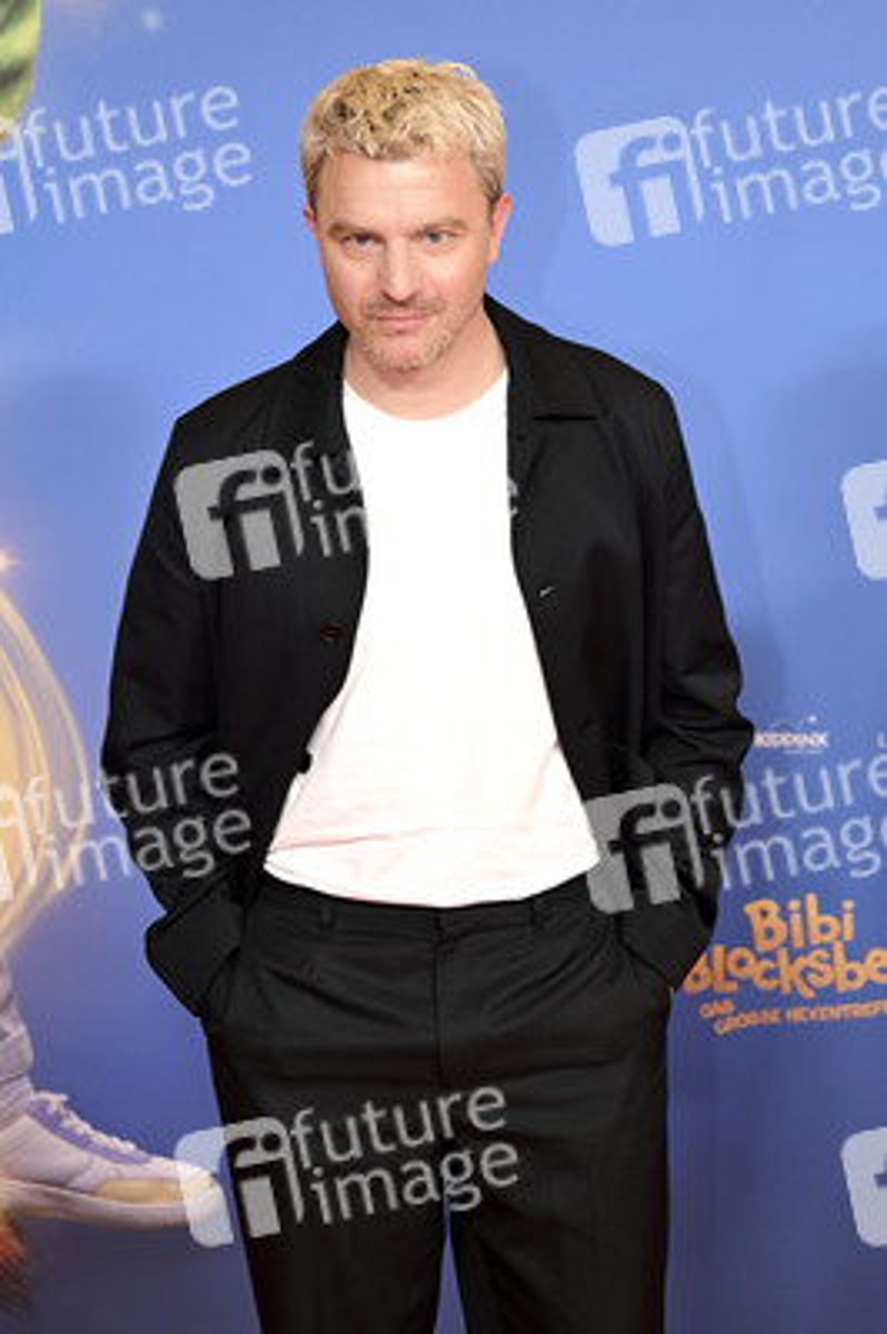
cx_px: 444
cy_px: 667
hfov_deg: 18.2
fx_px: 2776
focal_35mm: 75
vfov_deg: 27.0
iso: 800
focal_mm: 75
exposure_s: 1/200
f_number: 5
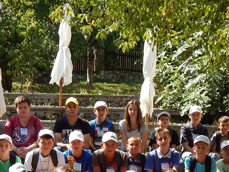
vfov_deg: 17.5
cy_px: 210
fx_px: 529
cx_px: 127
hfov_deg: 24.4
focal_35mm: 80
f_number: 3.2
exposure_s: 1/400
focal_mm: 5.6
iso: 125
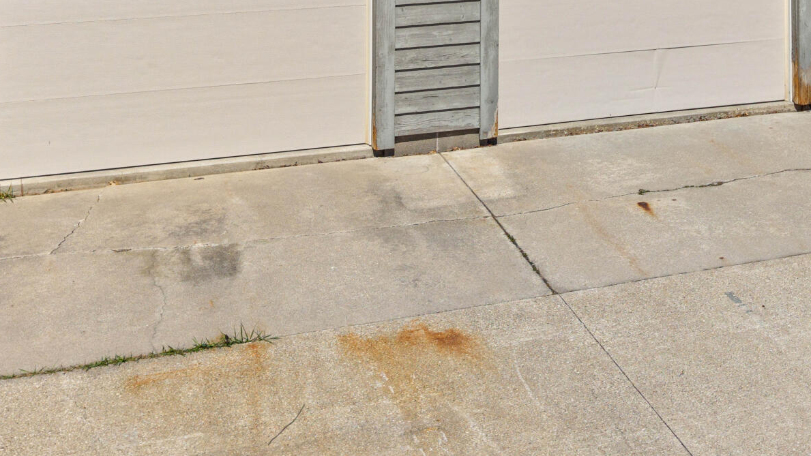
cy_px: -205
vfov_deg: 16.8
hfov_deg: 30.6
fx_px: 1419
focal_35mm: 66
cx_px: 713
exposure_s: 1/500
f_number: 1.8
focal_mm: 8.67
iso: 100
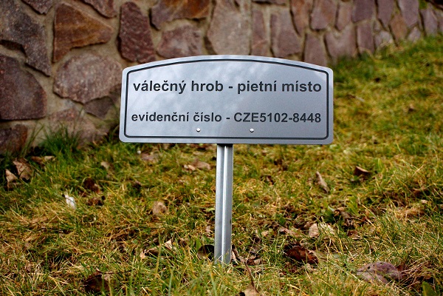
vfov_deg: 23.4
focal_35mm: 58
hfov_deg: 34.5
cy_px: 148
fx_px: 714
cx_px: 222
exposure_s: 1/1250
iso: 1600
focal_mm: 39
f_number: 5.6
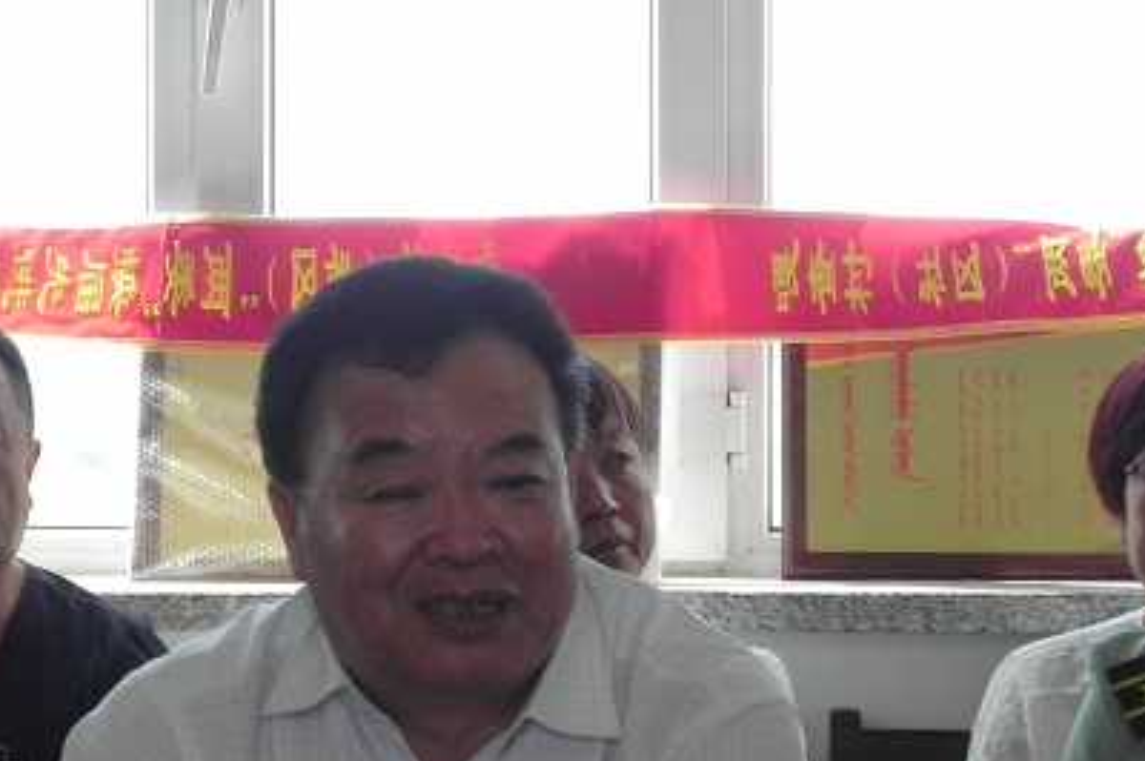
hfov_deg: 9.9
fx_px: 6578
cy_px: 518
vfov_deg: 6.6
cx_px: 444
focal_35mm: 207
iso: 160
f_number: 4
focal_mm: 20.8
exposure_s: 1/110
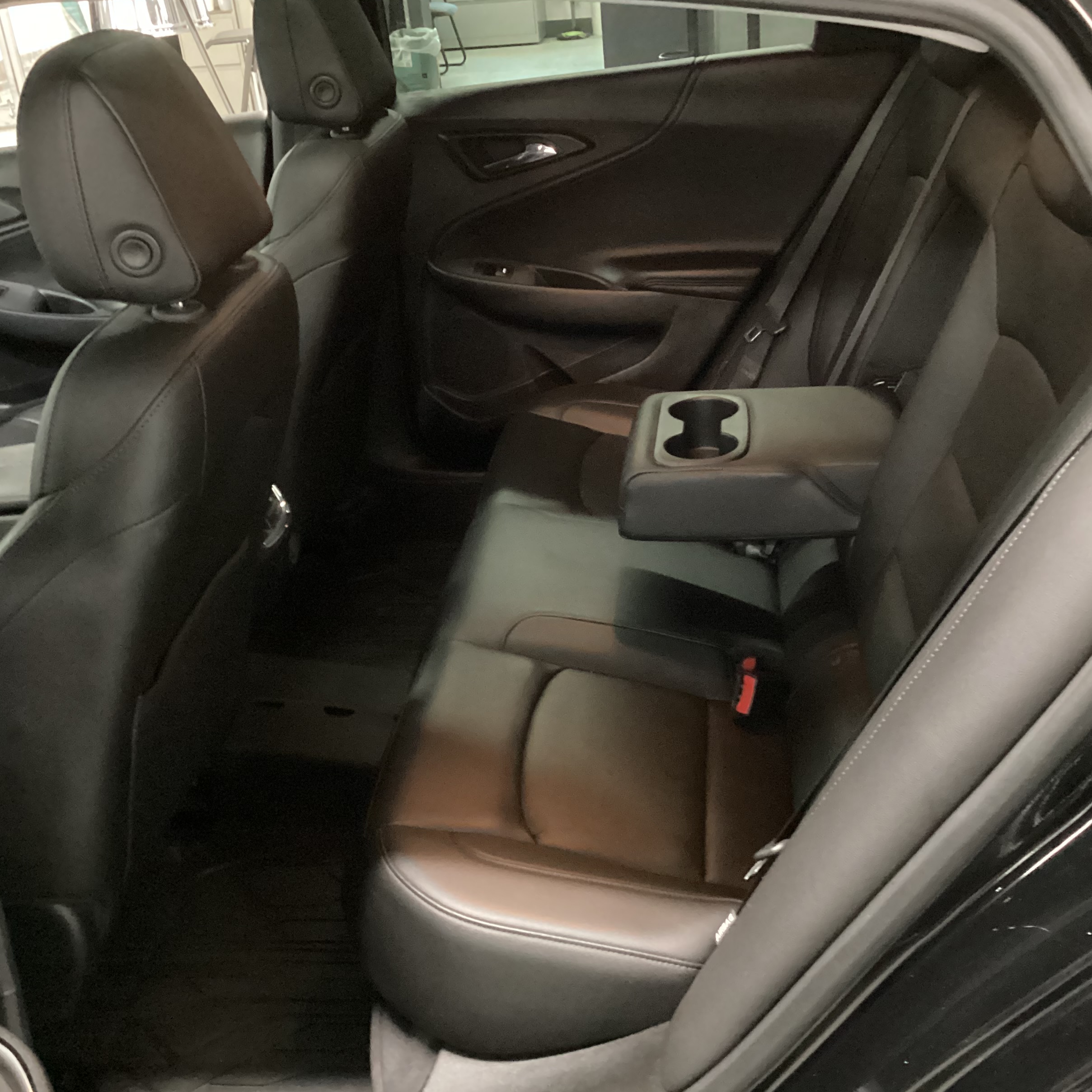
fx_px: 1321
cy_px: 548
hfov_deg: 44.9
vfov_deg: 44.9
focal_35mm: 37
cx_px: 586
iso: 800
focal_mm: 3.3
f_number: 2.4
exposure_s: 1/17
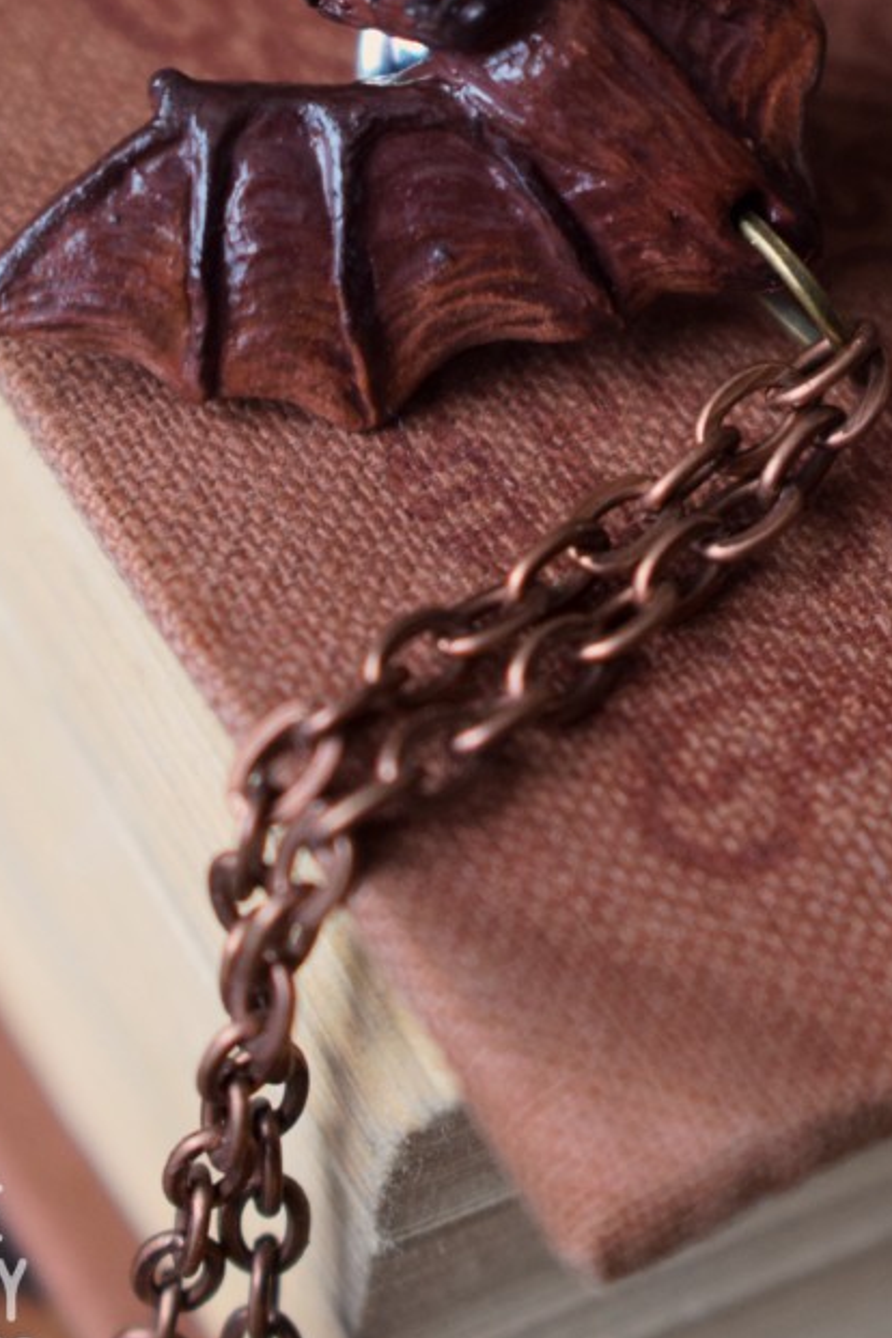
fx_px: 5683
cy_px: 207
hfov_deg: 9.0
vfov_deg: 13.3
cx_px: 558
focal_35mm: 153
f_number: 5.6
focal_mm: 55
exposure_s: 1/60
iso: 1250
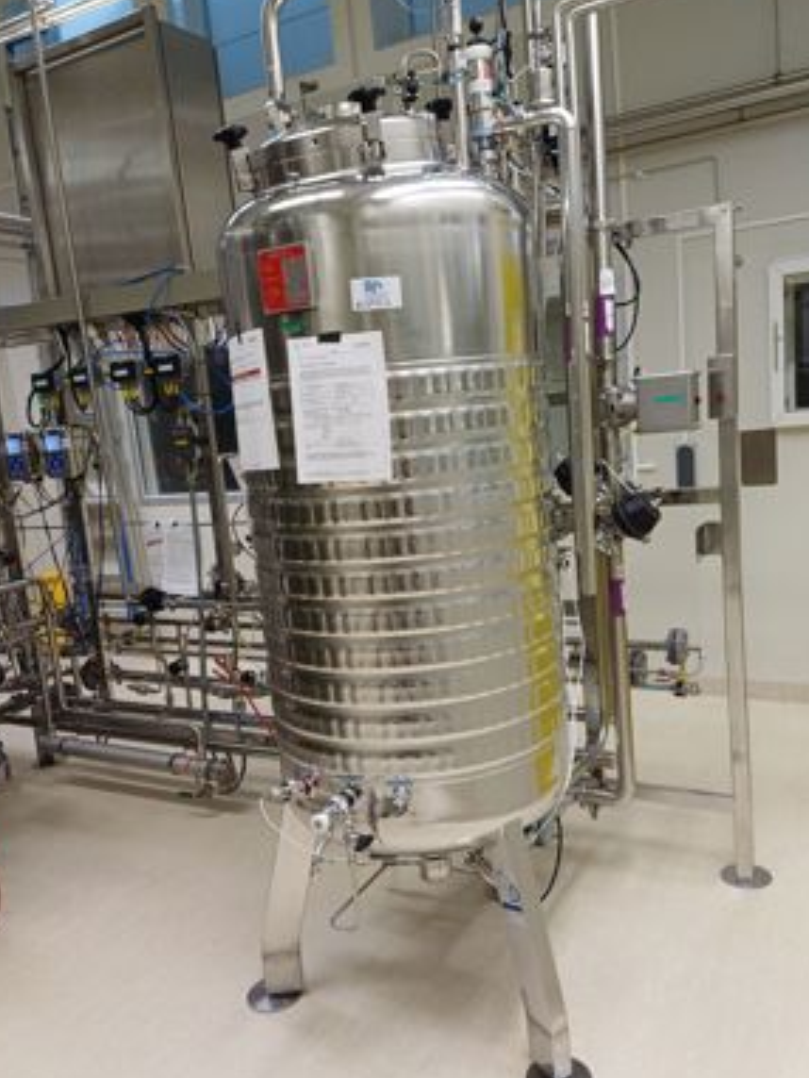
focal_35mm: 28
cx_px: 416
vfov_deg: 63.4
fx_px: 872
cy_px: 564
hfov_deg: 49.8
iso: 160
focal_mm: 4.65
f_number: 1.8
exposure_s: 1/50
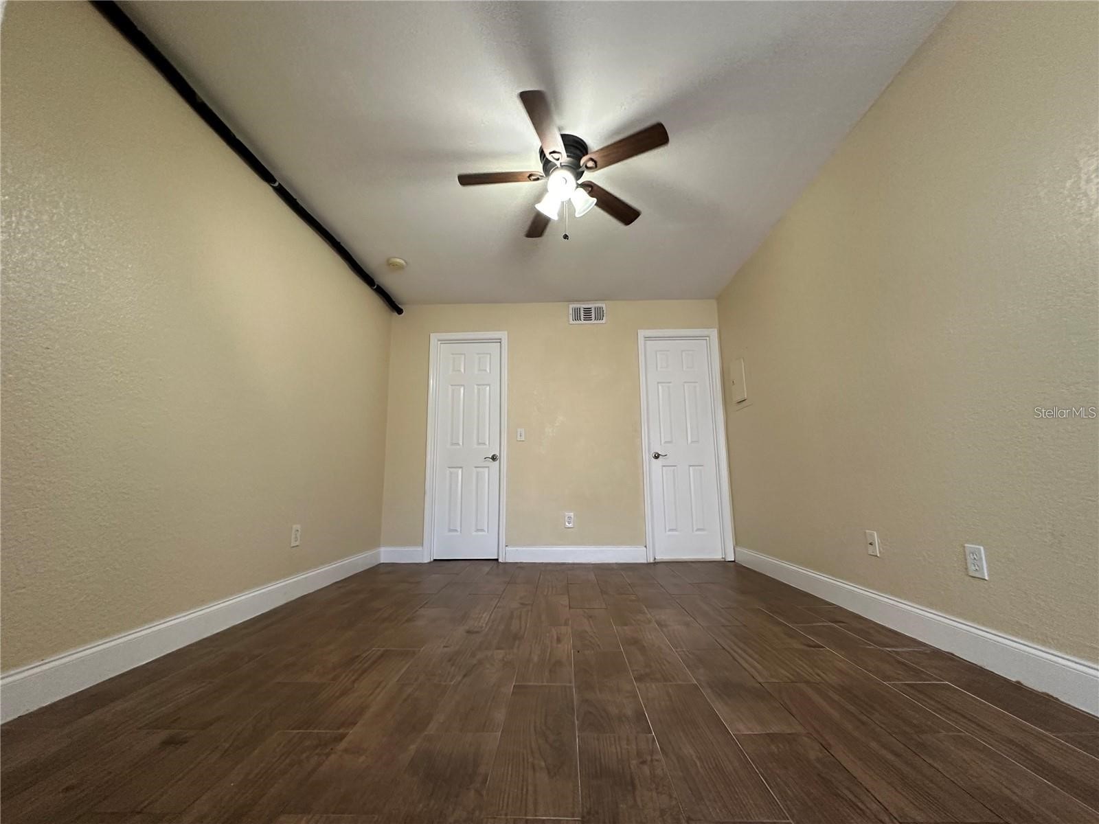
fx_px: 444
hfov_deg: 102.1
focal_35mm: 14
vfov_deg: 85.7
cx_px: 550
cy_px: 412
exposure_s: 1/60
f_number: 2.2
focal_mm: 2.22
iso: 400
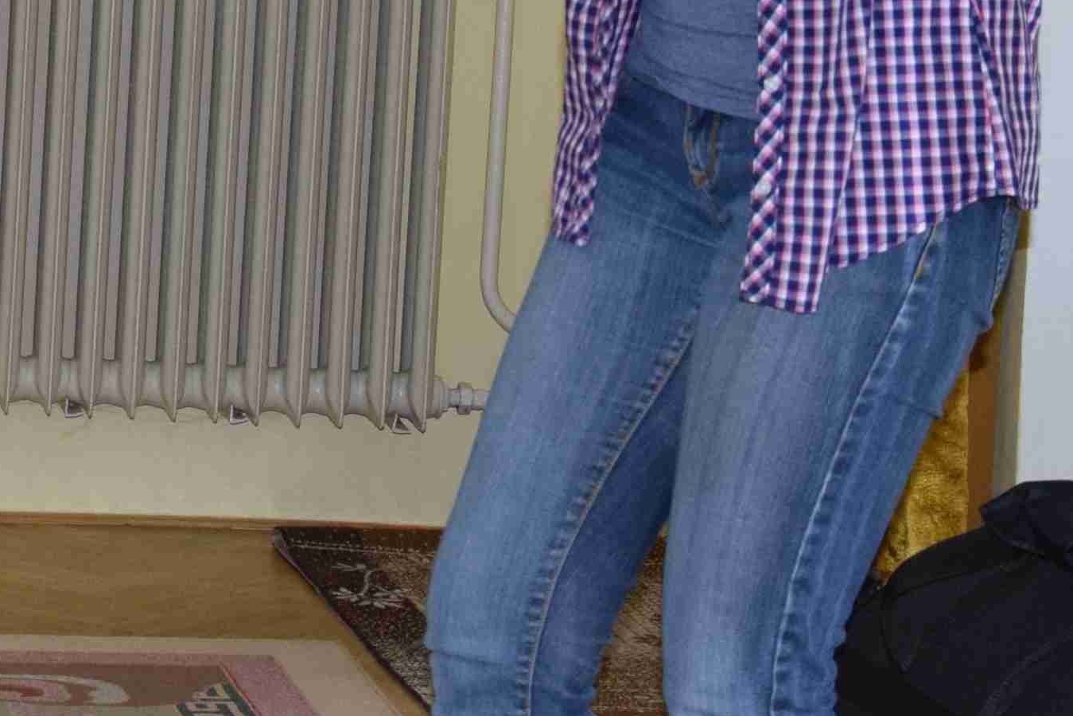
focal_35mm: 150
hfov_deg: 13.5
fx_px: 4472
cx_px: 77
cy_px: -131
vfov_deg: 9.0
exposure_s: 1/60
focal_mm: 30
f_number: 5.6
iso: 1600
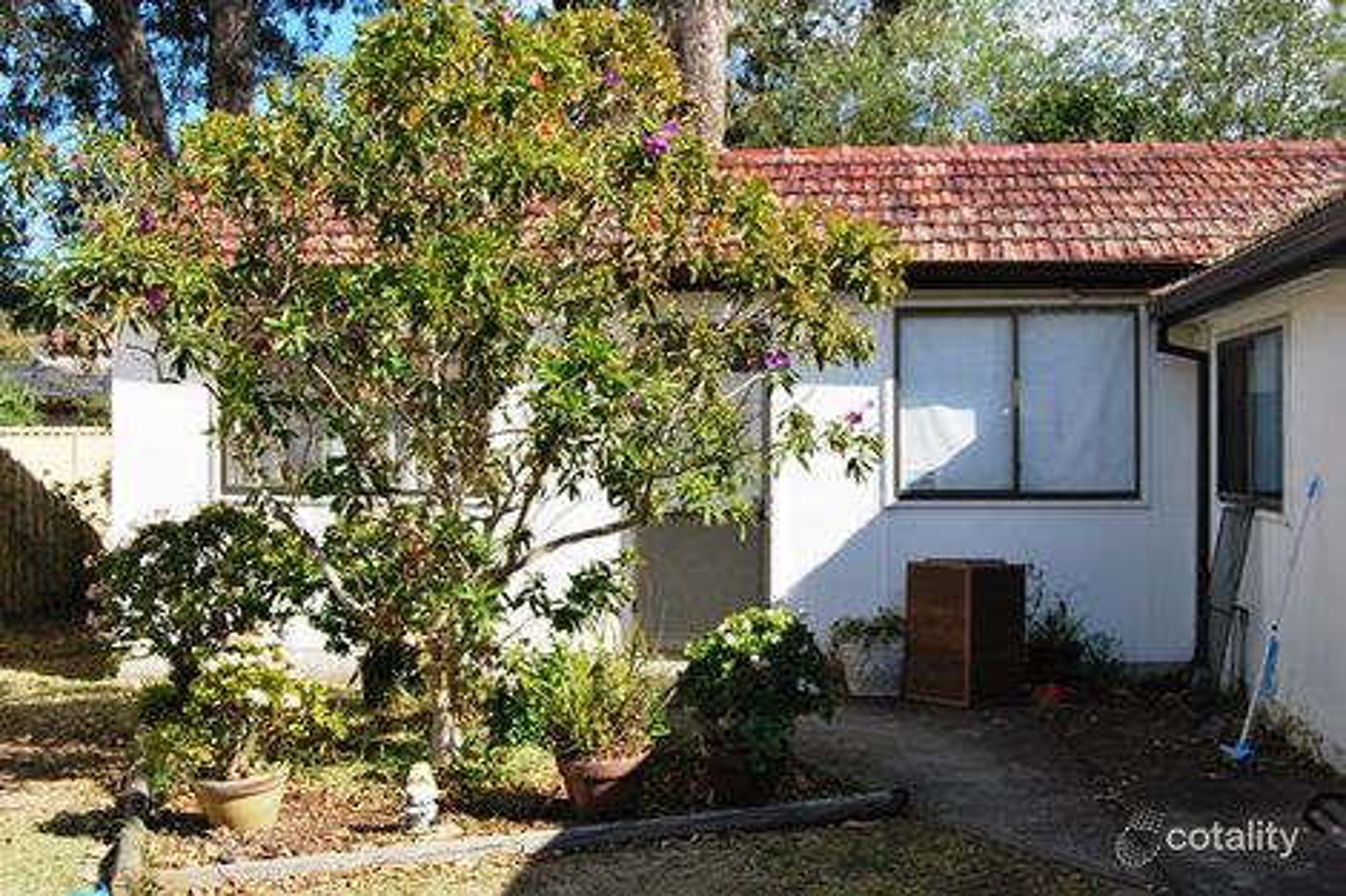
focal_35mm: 42
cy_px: 448
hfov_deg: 46.4
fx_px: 1570
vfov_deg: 31.9
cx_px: 673
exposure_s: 1/200
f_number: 7.1
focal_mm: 28
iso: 100
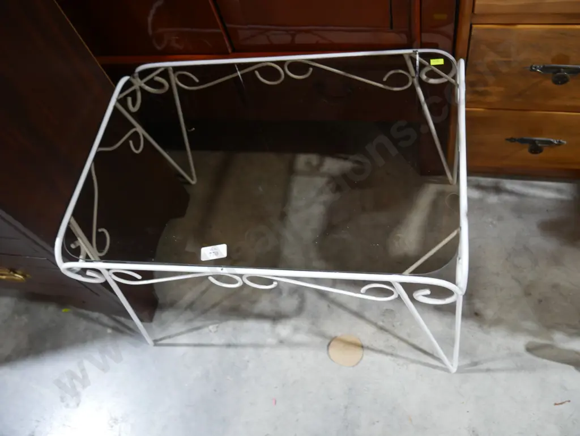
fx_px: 503
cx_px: 290
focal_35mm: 30
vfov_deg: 46.8
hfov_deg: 59.9
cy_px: 218
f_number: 3.6
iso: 640
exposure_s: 1/60
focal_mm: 15
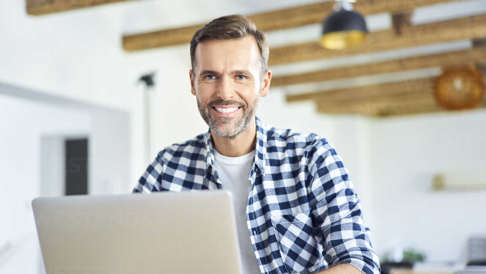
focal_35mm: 58
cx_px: 242
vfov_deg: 20.7
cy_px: 155
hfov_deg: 36.0
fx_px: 748
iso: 640
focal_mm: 55
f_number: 1.8
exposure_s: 1/125
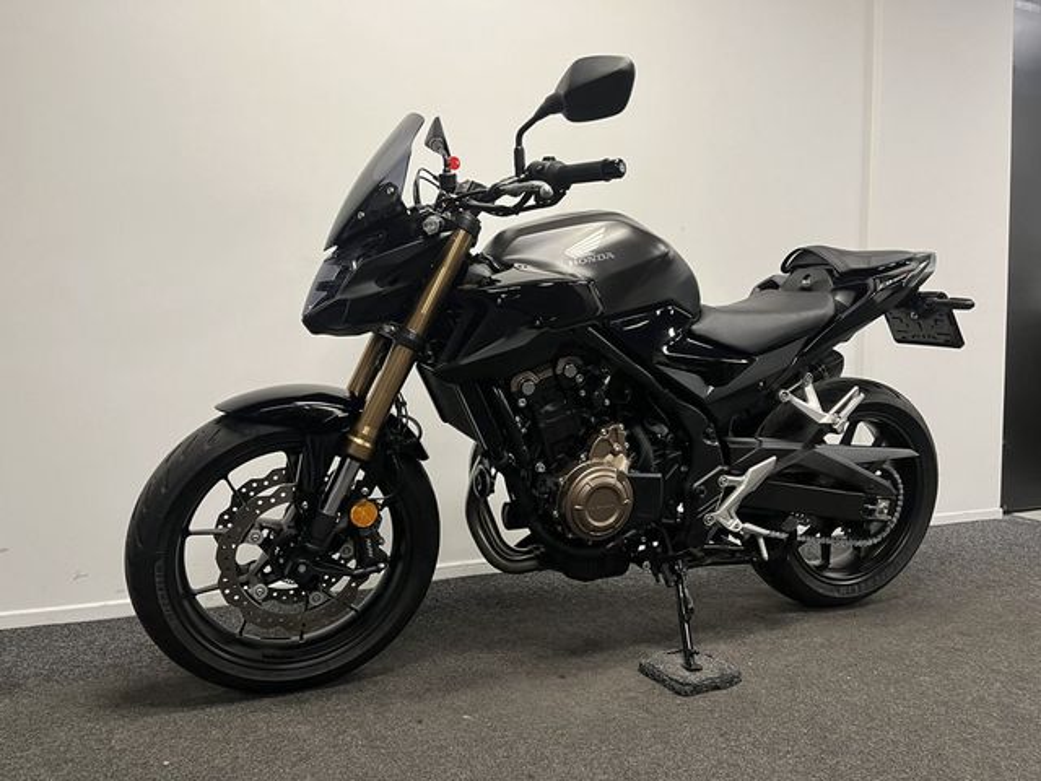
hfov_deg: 67.3
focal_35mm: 26
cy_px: 390
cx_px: 520
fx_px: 782
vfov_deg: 53.1
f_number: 1.6
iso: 100
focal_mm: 5.1
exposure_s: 1/50
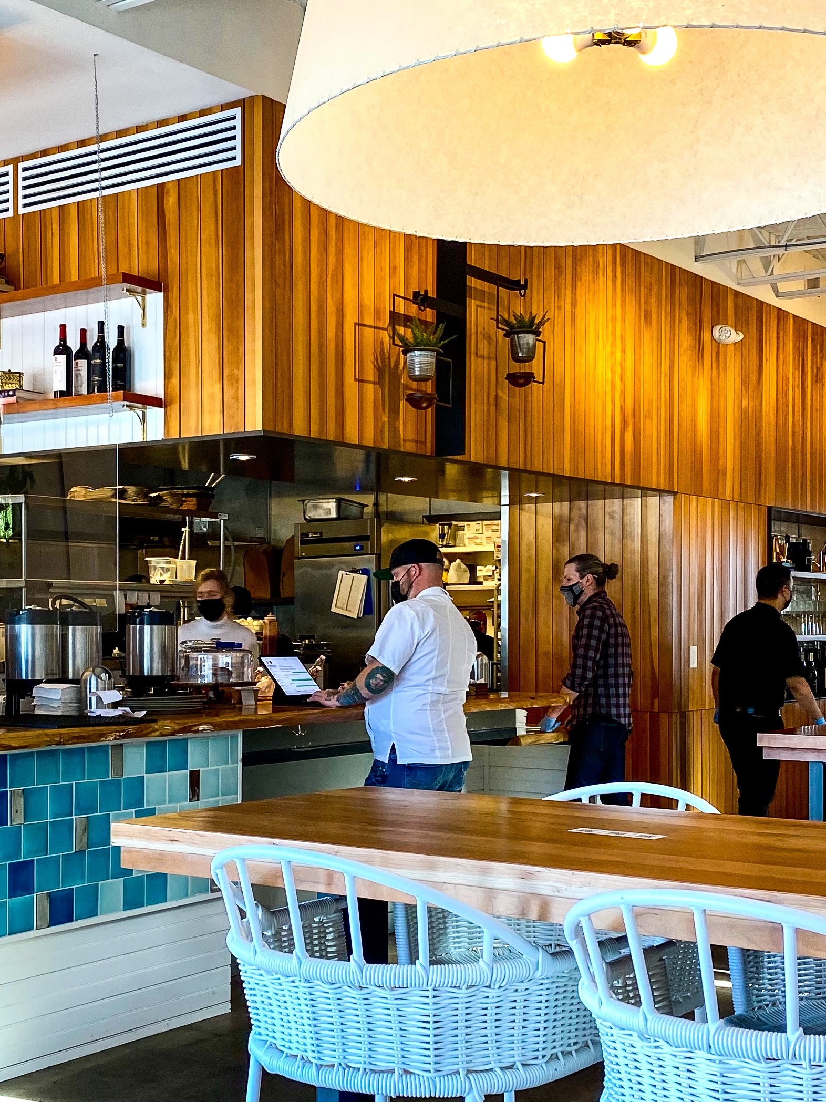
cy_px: 652
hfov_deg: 28.9
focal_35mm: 50
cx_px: 284
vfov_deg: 38.1
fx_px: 1591
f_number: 1.8
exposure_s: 1/60
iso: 64
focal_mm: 4.25
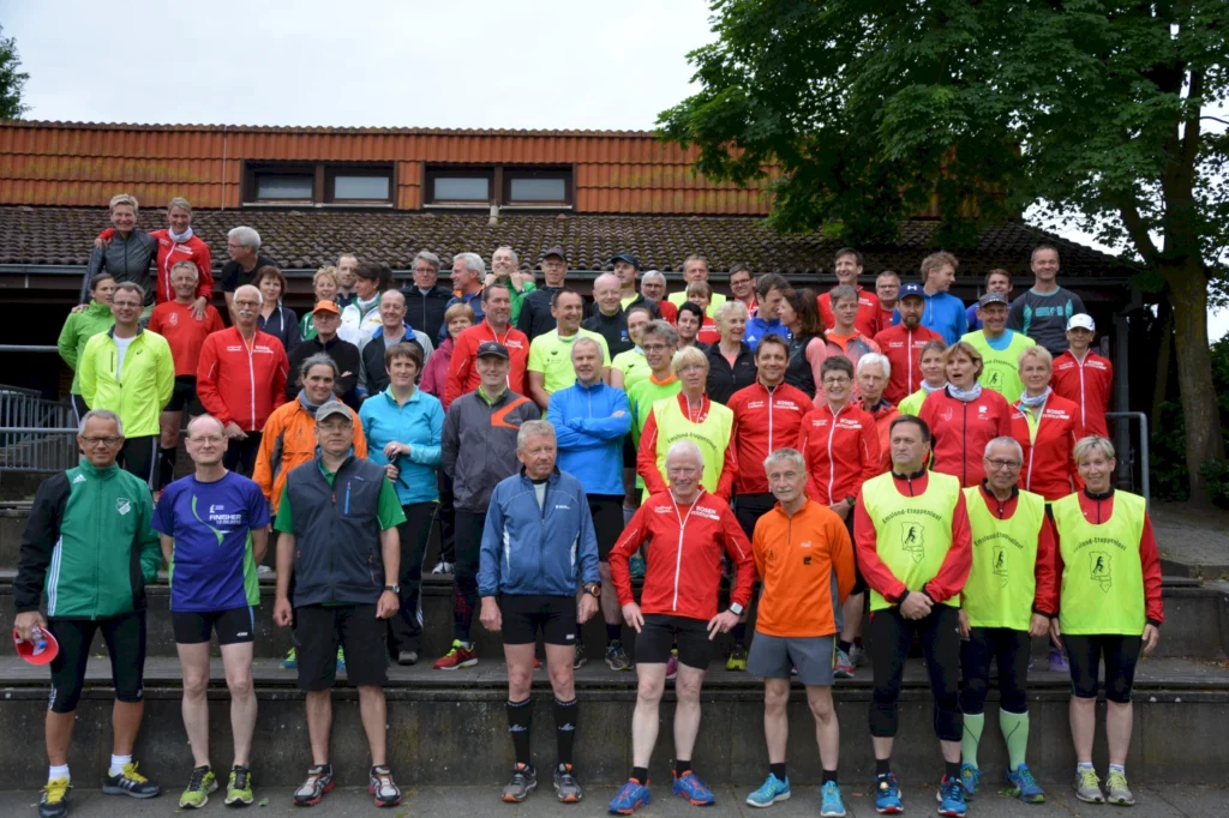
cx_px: 614
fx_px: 1229
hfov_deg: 53.1
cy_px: 409
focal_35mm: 36
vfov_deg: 36.8
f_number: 3.8
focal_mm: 24
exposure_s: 1/800
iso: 800
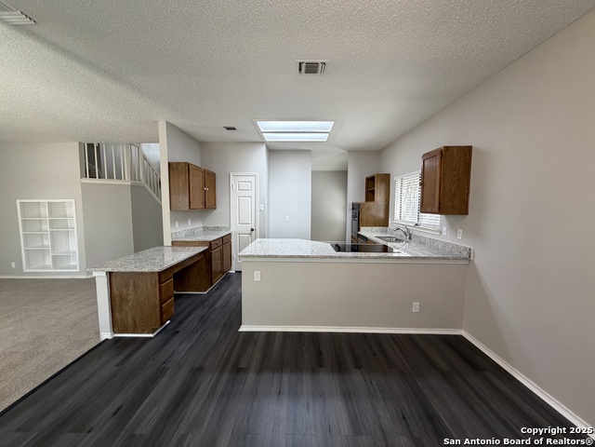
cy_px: 224
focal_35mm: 14
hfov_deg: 102.1
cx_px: 298
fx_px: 241
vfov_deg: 85.7
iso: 320
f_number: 2.2
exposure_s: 1/120
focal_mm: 2.22
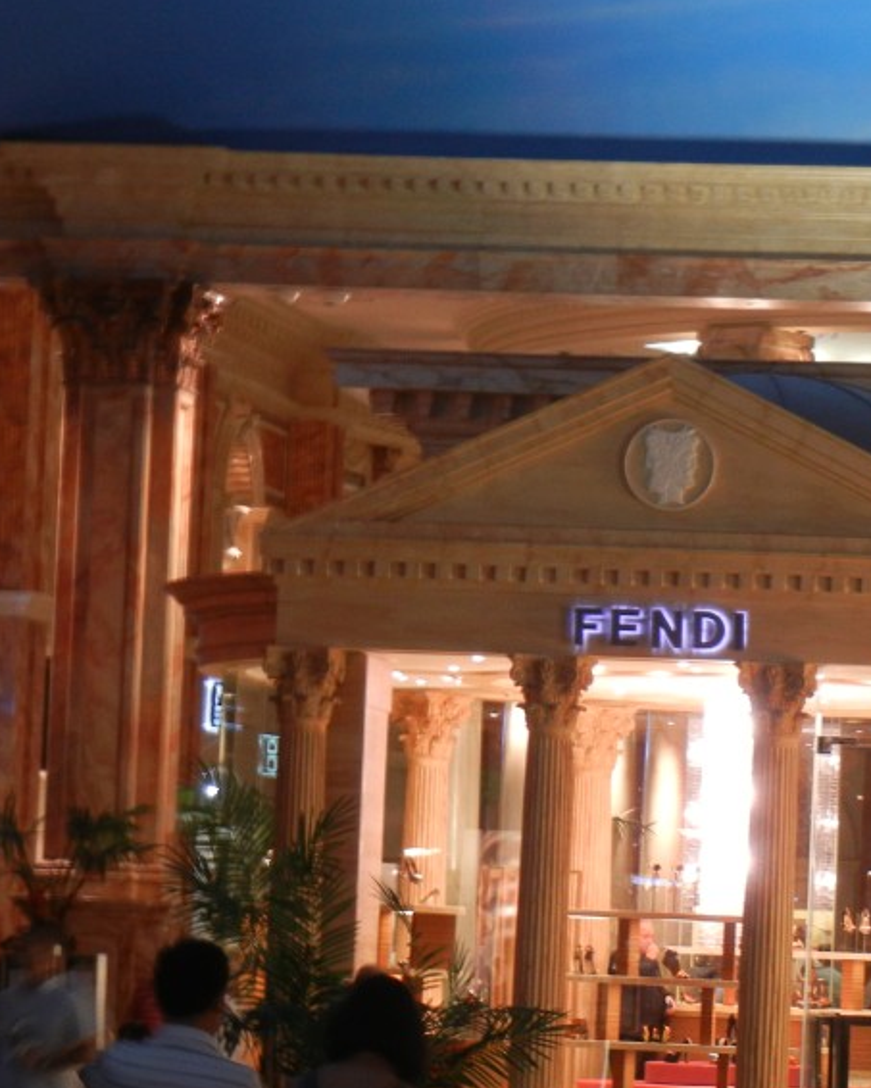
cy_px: 671
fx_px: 5799
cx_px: 954
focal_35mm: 180
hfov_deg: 8.5
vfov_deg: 10.7
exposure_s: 1/5.3
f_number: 4.5
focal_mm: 18.3
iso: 200
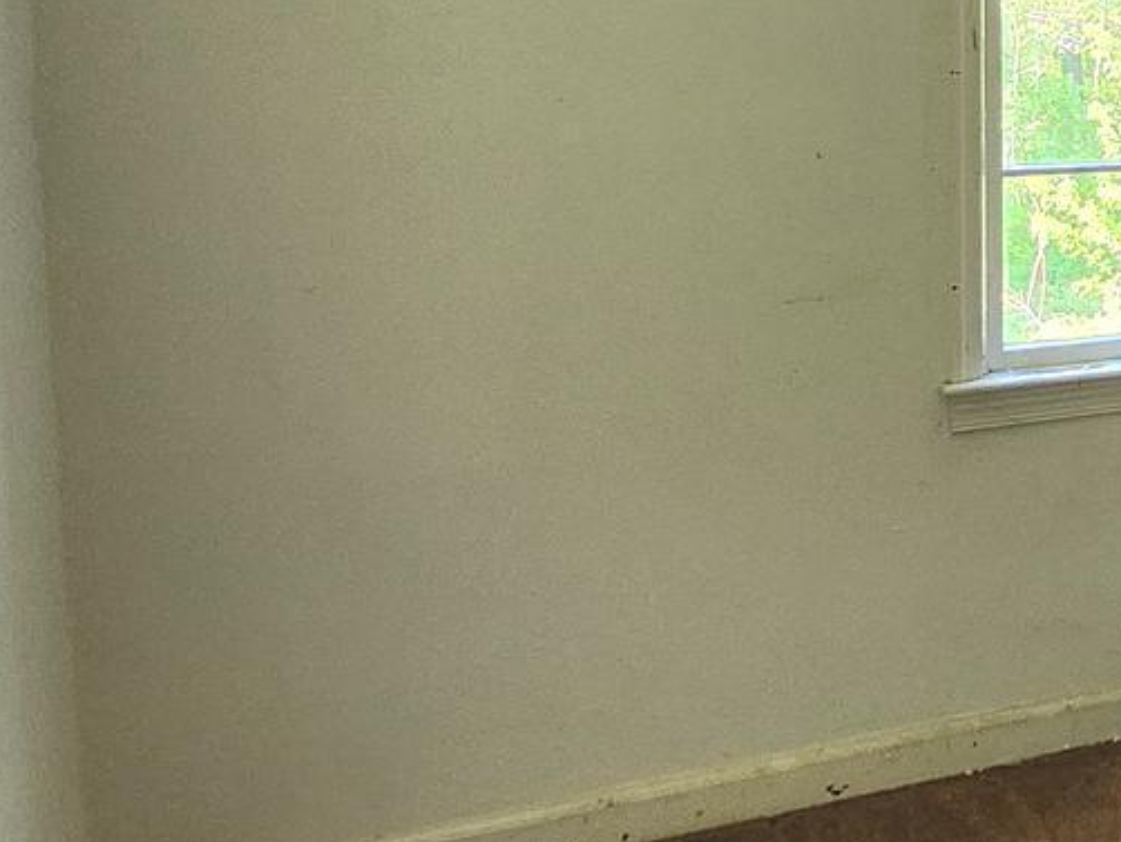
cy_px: 159
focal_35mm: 53
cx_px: 1277
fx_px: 1717
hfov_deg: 31.4
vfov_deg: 27.0
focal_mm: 1.74
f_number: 2.2
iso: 200
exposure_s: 1/60
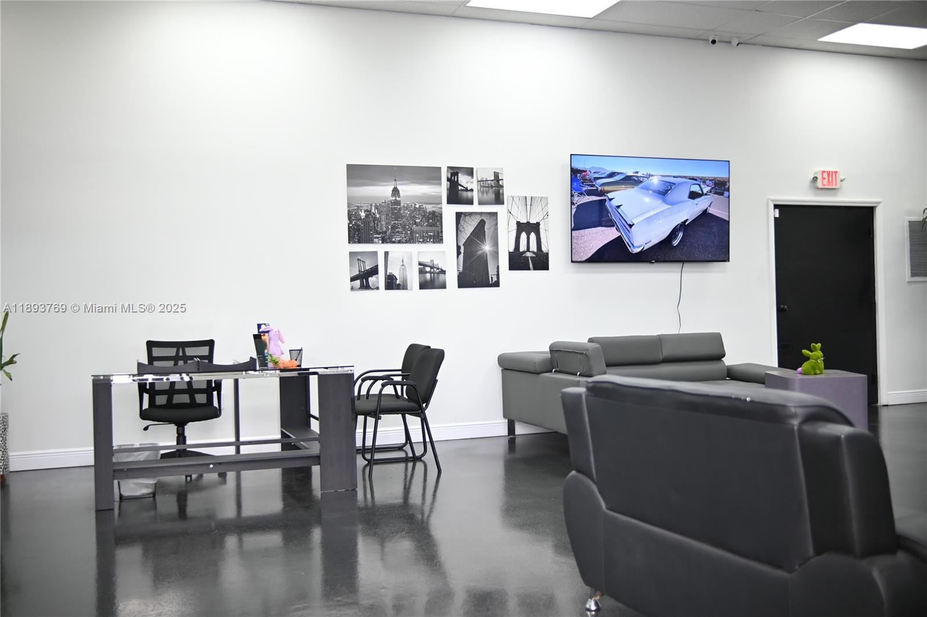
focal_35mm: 34
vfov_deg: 38.9
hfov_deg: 55.8
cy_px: 308
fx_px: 875
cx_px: 464
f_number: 1.4
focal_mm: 23
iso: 125
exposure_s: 1/160
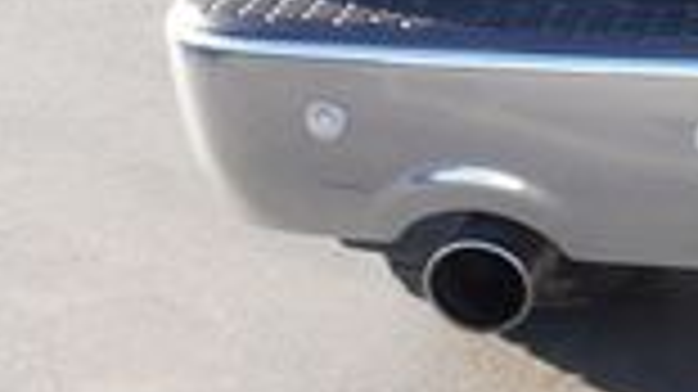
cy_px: -252
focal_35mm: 136
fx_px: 2519
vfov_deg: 8.6
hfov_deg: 14.5
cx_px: 1112
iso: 100
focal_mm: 21
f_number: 5
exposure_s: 1/100
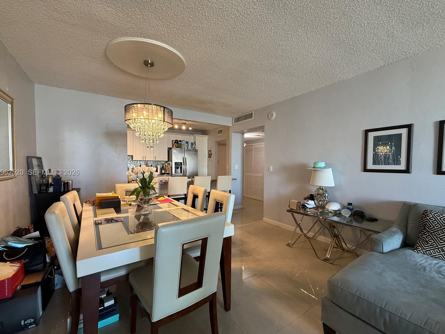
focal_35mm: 15
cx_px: 225
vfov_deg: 81.7
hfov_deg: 98.2
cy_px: 173
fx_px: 193
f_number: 2.2
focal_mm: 2.22
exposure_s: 1/120
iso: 400
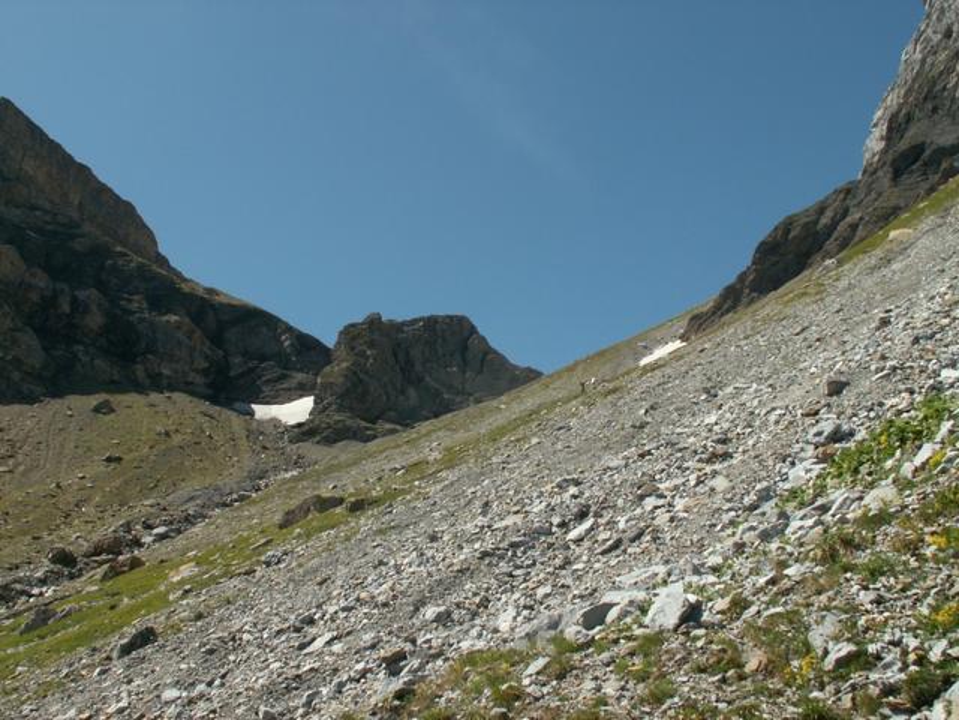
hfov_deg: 52.6
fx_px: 970
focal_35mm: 35
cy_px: 360
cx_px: 480
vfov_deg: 40.7
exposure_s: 1/200
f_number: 6.3
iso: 50
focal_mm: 5.86
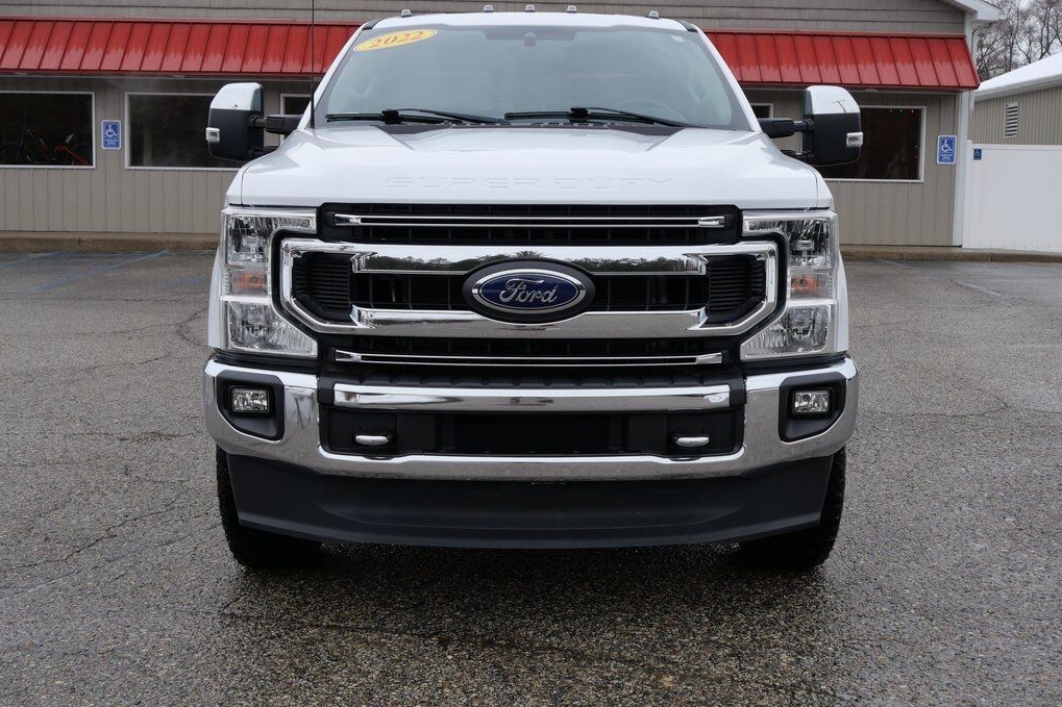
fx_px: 1357
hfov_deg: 42.8
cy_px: 310
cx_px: 529
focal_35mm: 46
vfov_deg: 29.2
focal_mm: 22
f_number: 6.3
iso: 200
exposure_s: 1/160
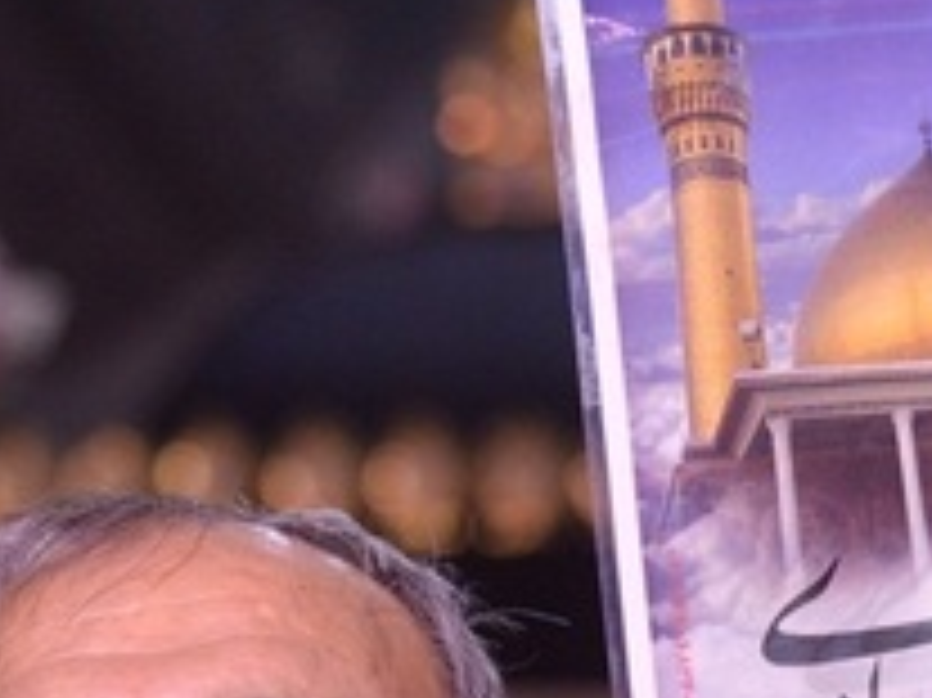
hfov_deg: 7.6
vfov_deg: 5.7
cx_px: 486
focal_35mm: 260
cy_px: 601
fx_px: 6996
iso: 2500
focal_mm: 70
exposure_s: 1/100
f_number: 4.5
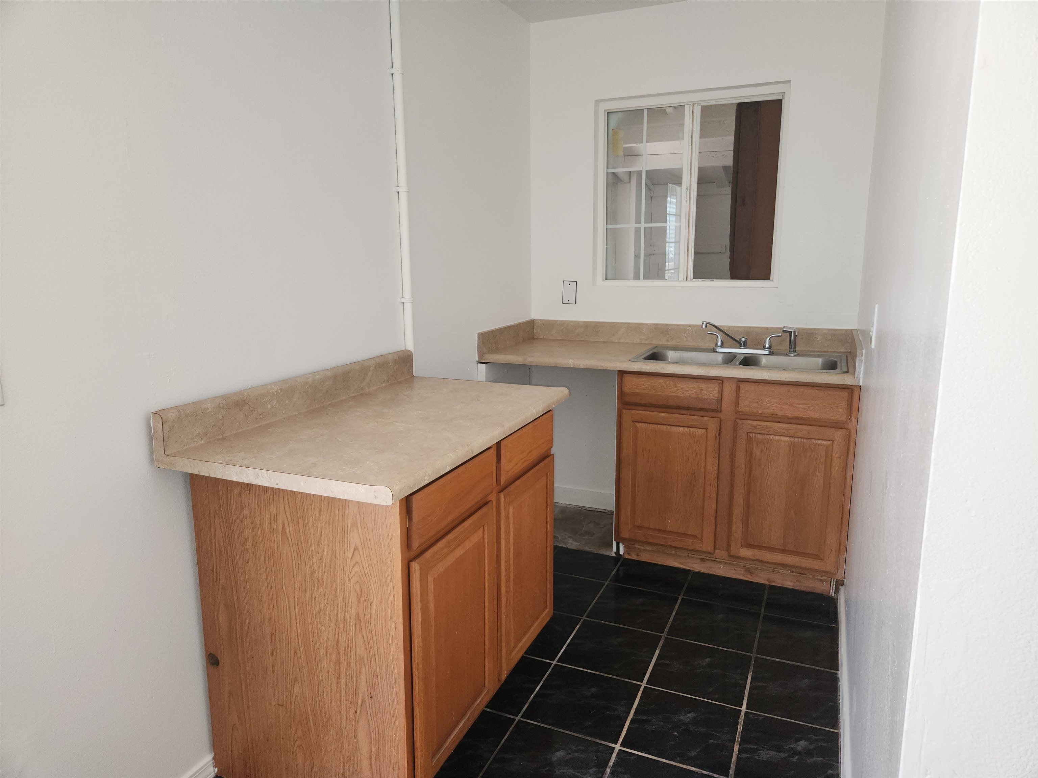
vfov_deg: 58.9
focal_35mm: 23
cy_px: 389
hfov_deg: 73.9
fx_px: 690
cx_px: 519
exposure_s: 1/60
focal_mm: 5.4
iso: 64
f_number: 1.8
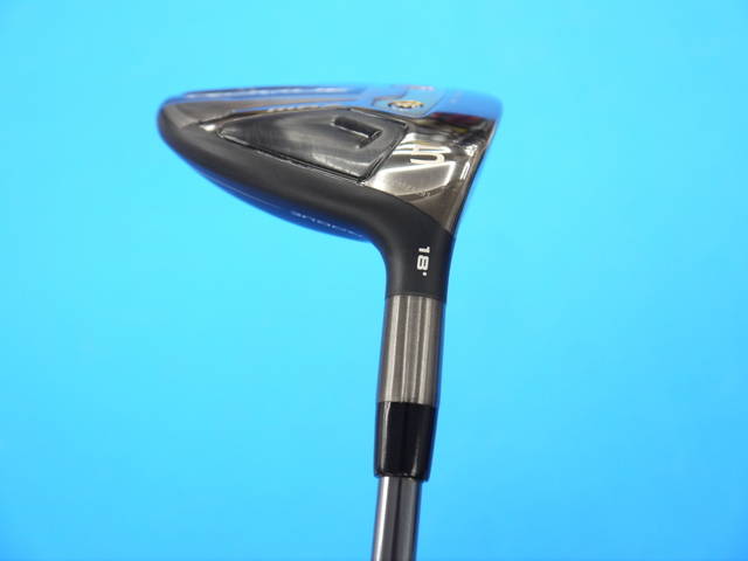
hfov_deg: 34.3
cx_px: 374
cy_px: 280
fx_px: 1210
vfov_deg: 26.1
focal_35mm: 56
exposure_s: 1/125
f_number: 4.8
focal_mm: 28
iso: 800
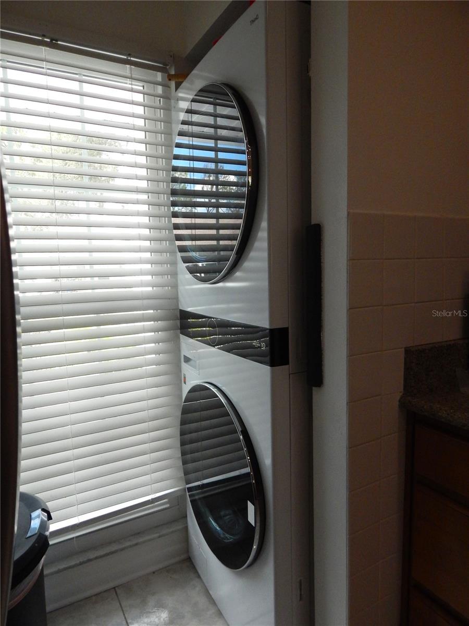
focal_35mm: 23
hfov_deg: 58.9
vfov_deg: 73.9
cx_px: 234
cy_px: 313
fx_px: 415
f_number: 3
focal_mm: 4
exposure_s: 1/250
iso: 400
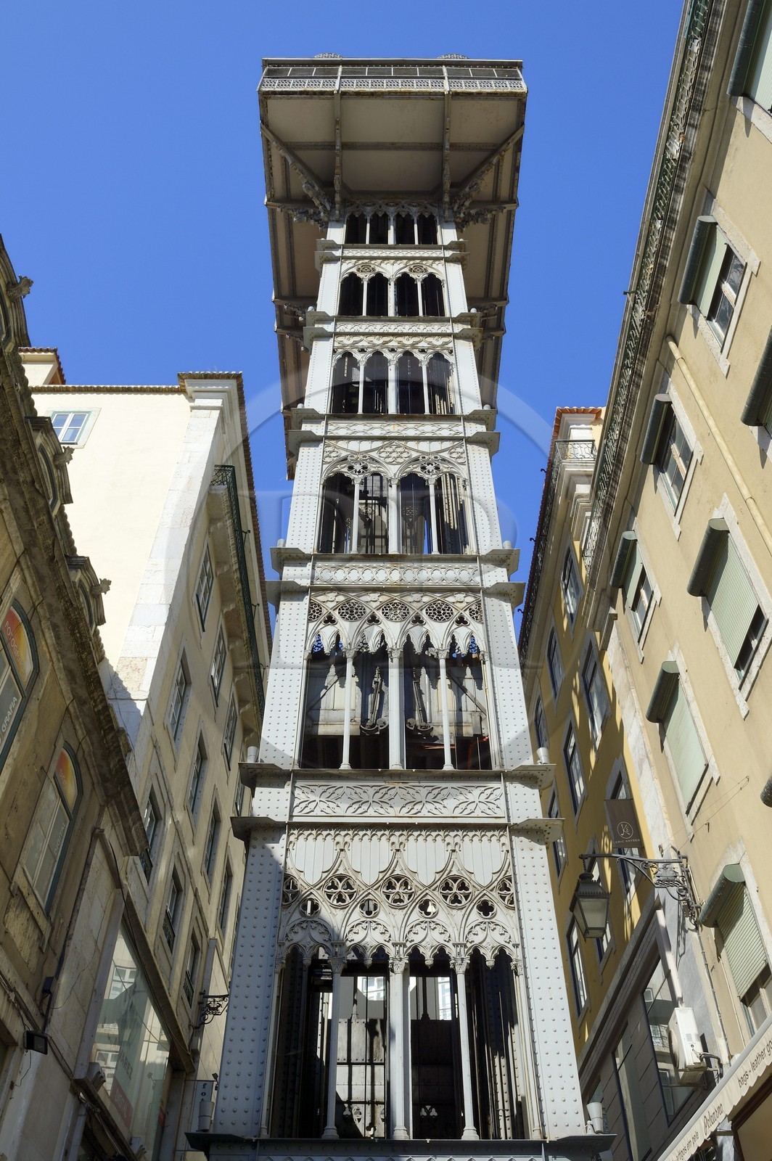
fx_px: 870
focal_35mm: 27
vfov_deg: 67.4
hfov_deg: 47.9
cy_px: 580
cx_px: 386
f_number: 14
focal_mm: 27
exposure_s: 1/200
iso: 200
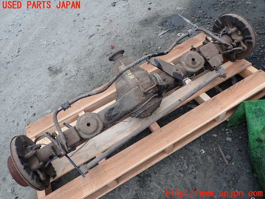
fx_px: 191
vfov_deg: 54.9
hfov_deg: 69.4
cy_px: 100
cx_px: 132
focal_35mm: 25
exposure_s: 1/500
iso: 100
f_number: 2.8
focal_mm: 4.5
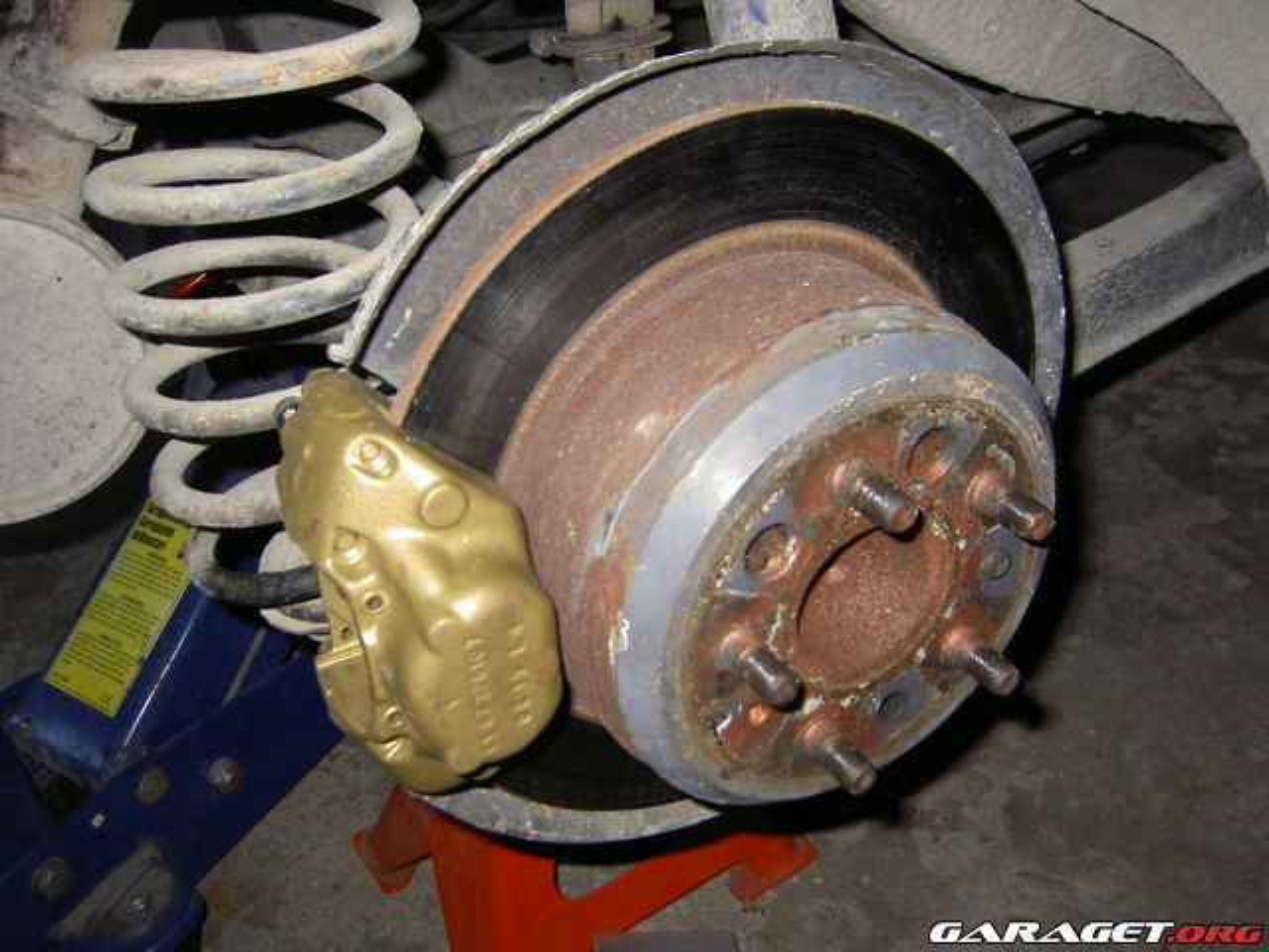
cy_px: 476
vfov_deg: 41.8
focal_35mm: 34
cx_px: 634
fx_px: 1246
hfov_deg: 54.0
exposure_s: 1/60
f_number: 2.8
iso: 100
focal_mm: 5.6
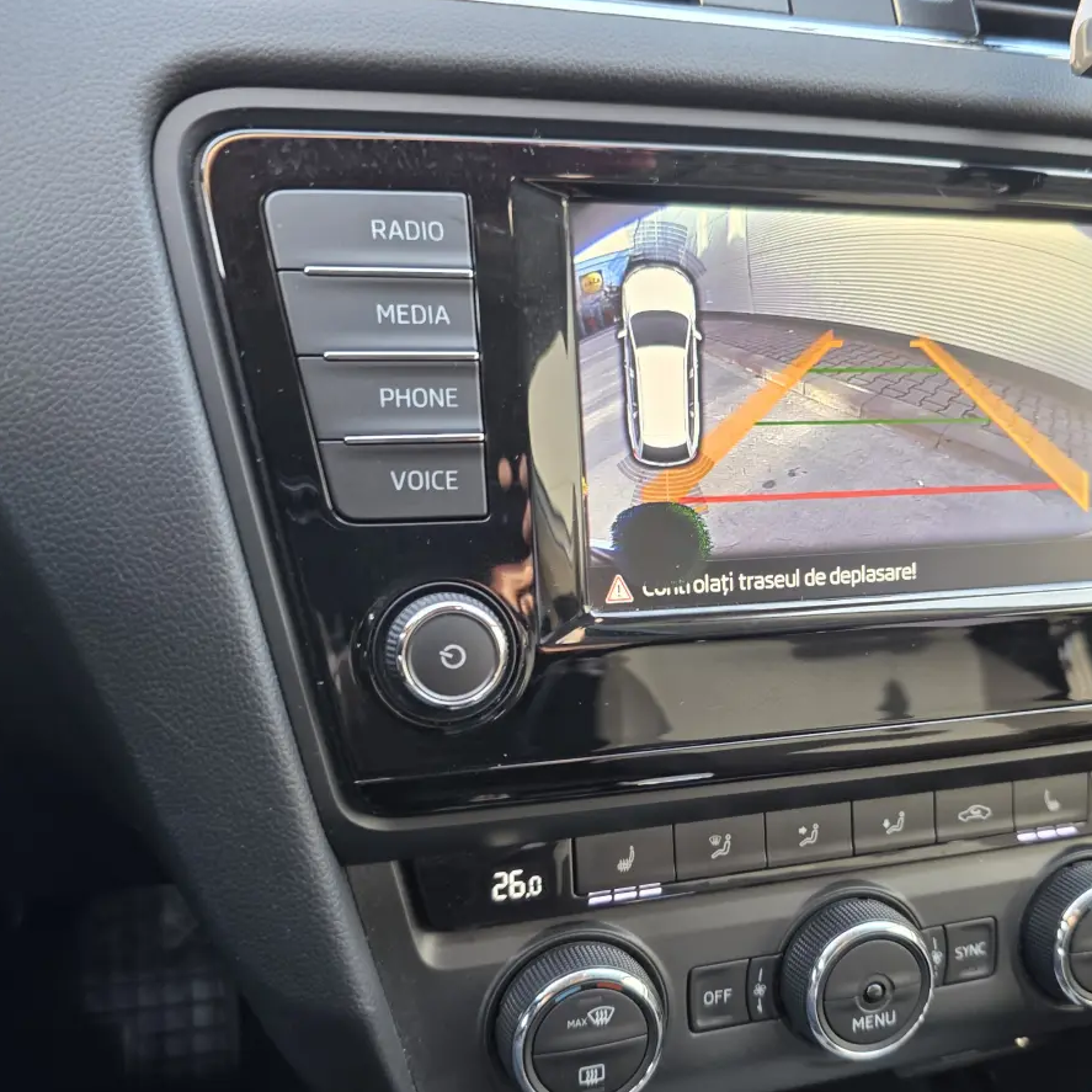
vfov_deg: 49.5
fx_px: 1178
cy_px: 650
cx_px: 723
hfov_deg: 48.9
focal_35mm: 33
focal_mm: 6.3
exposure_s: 1/55.3
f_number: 1.7
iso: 125
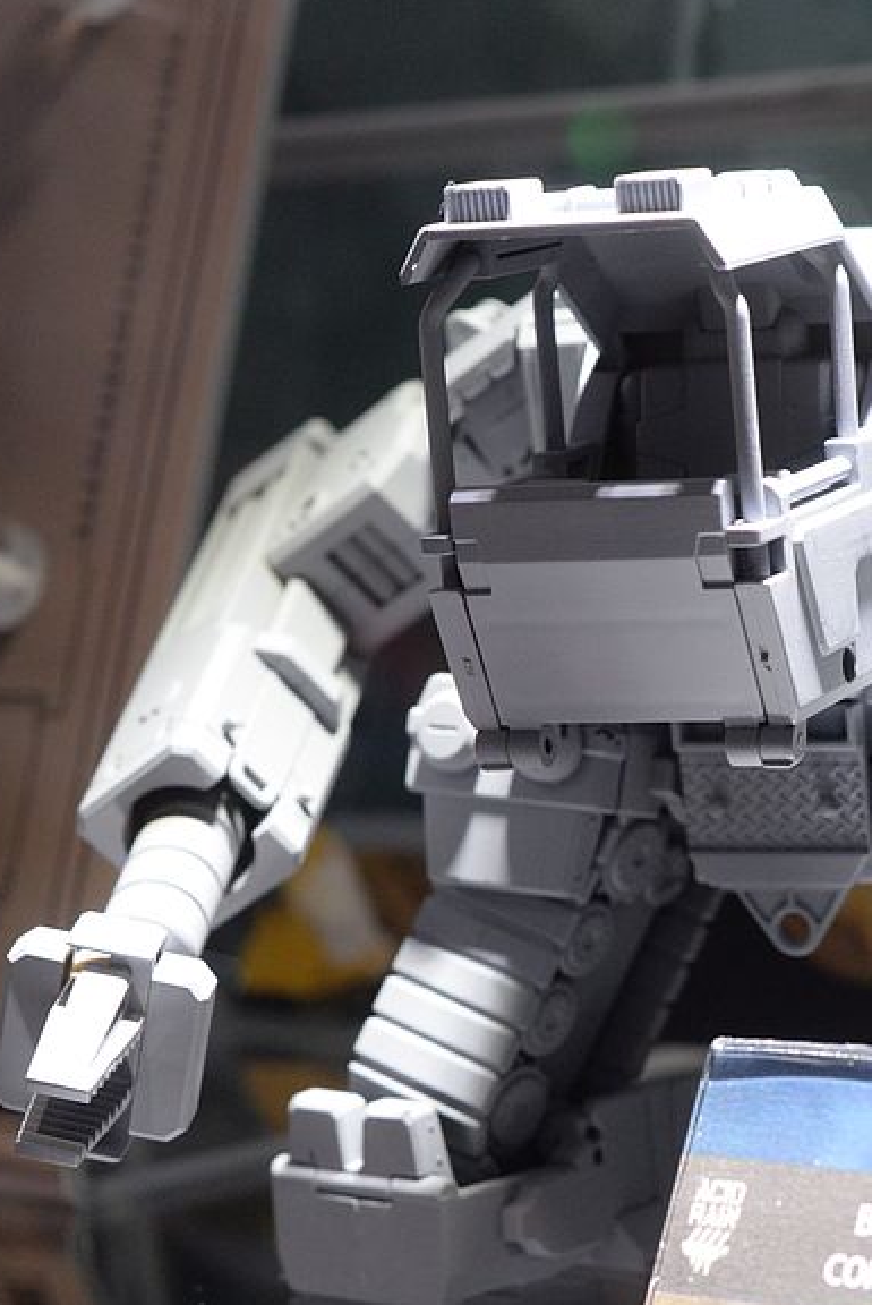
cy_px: 870
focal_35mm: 104
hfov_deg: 13.1
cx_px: 763
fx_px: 3772
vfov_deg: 19.6
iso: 2000
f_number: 5.6
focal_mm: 50
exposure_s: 1/100
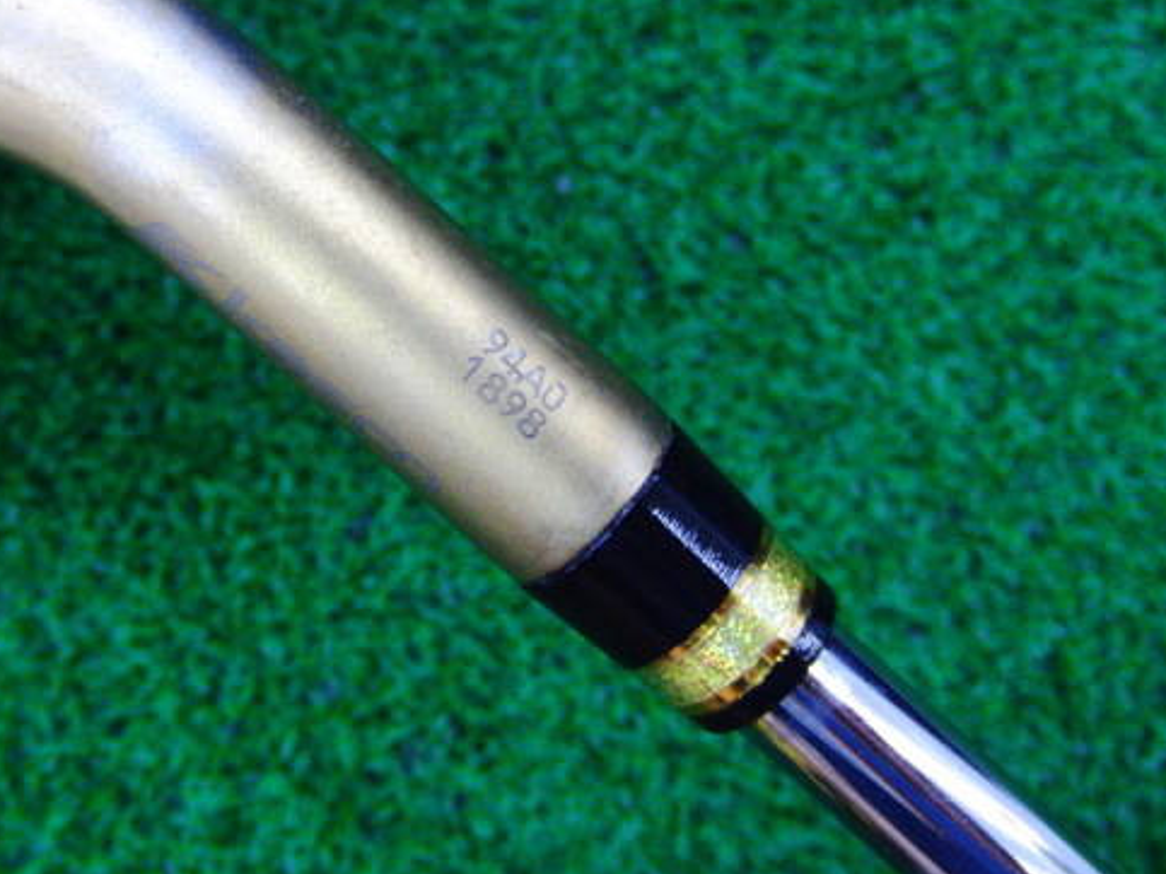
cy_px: 299
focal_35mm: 49
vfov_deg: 29.5
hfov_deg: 38.7
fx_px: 1650
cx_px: 449
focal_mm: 6.42
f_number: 3.6
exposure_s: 1/40
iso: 400
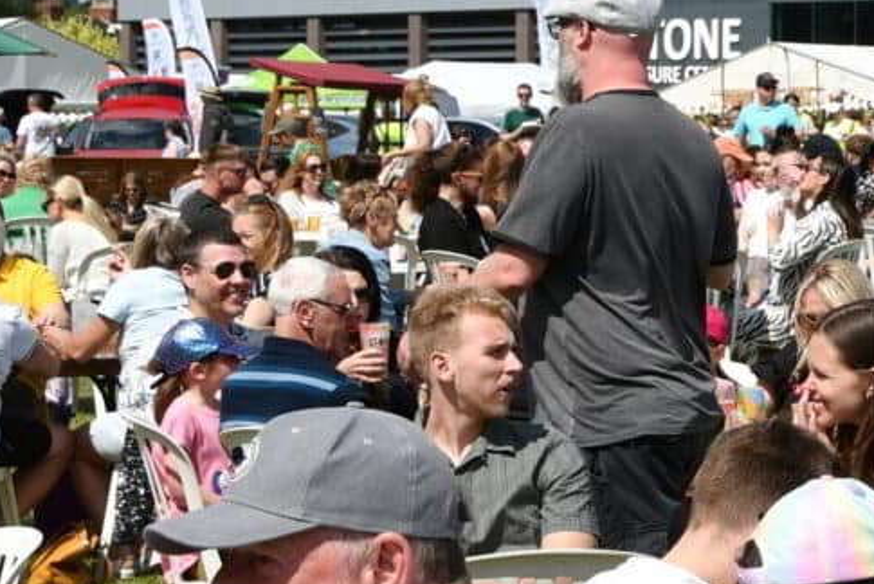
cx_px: 1229
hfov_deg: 10.8
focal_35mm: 184
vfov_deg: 7.5
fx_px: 4469
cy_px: 144
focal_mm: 31
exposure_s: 1/640
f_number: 8
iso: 100
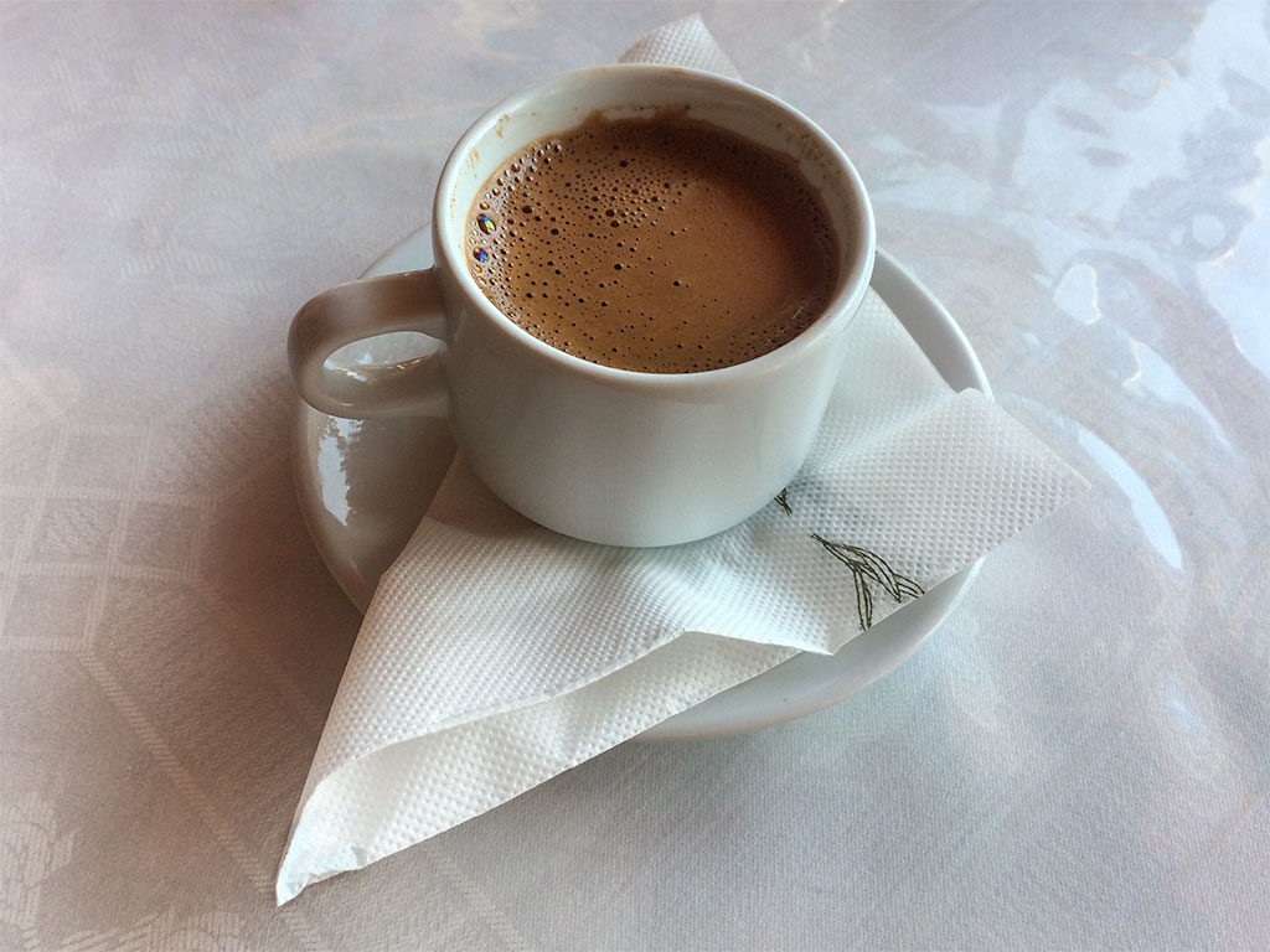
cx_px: 635
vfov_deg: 48.2
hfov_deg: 61.7
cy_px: 476
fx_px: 1064
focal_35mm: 29
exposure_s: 1/530
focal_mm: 4.15
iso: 32
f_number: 2.2
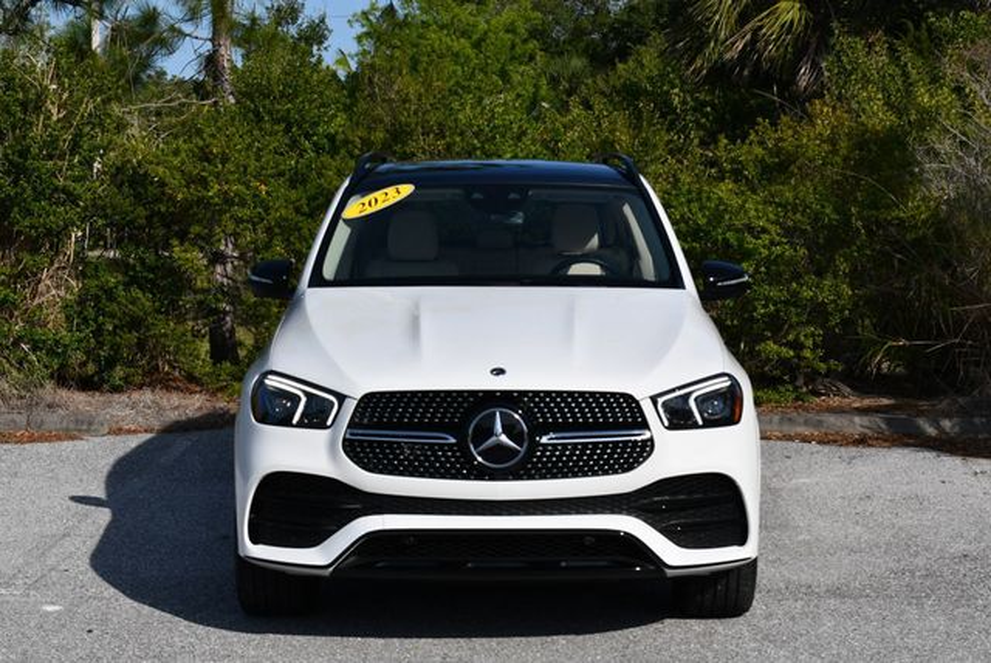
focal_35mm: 76
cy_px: 332
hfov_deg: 26.6
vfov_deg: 18.0
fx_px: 2094
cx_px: 496
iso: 100
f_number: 9
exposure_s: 1/320
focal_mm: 38
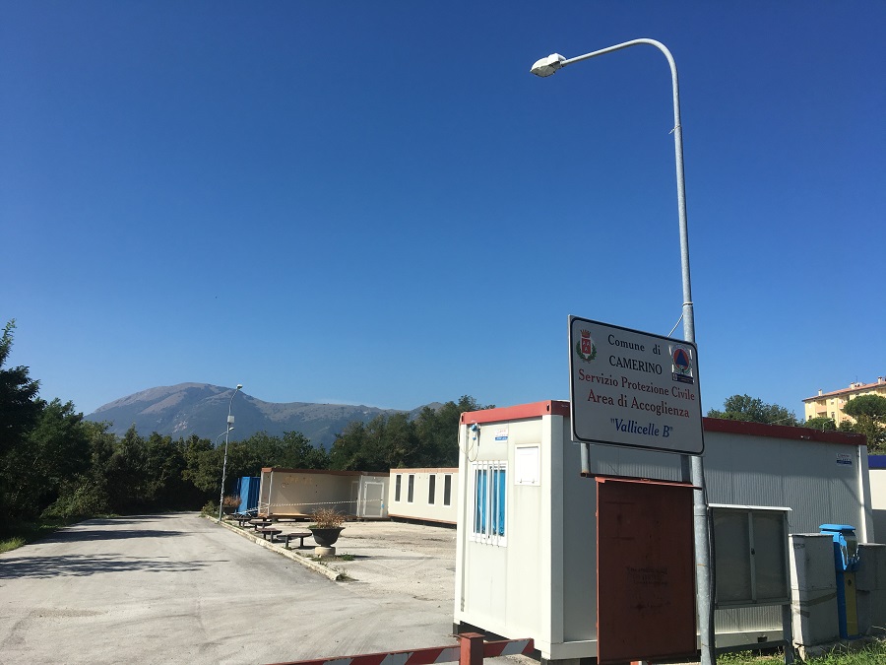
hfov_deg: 61.7
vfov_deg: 48.2
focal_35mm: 29
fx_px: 742
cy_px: 332
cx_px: 443
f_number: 2.2
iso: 25
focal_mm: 4.15
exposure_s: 1/2079
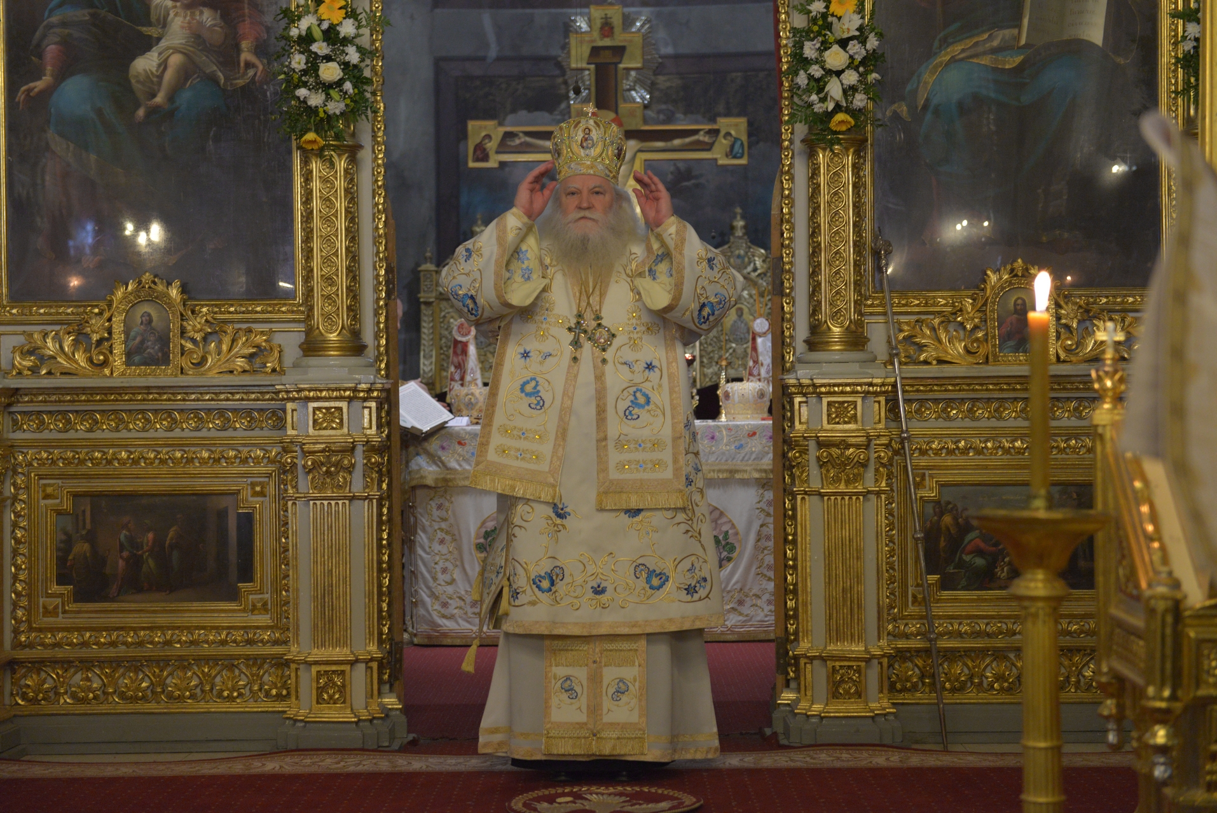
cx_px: 608
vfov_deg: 20.6
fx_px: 2232
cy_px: 406
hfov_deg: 30.5
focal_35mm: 66
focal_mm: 66
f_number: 3.5
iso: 2500
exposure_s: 1/80
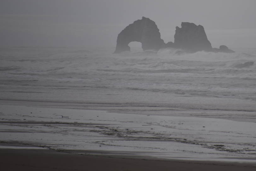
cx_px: 189
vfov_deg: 2.9
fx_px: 3357
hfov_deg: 4.4
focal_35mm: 472
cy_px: 46
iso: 220
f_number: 5.6
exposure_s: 1/640
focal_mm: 300
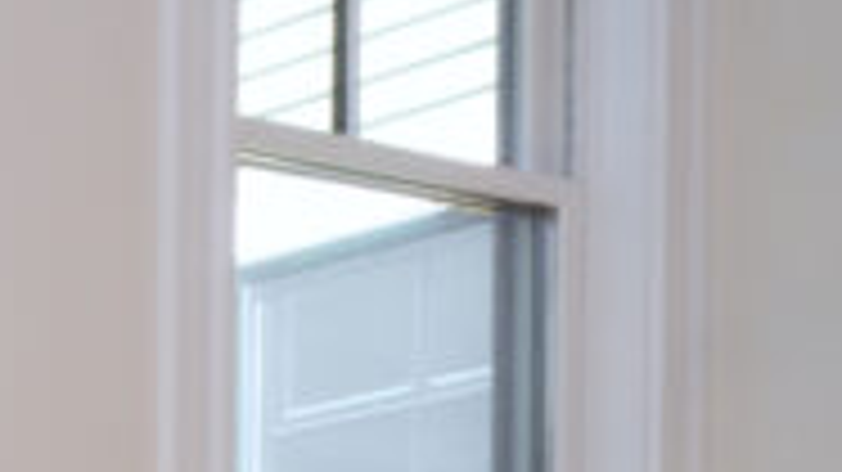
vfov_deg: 9.3
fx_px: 2678
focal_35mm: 120
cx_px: -1319
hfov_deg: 12.7
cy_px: 1016
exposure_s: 1/8
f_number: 11
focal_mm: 14
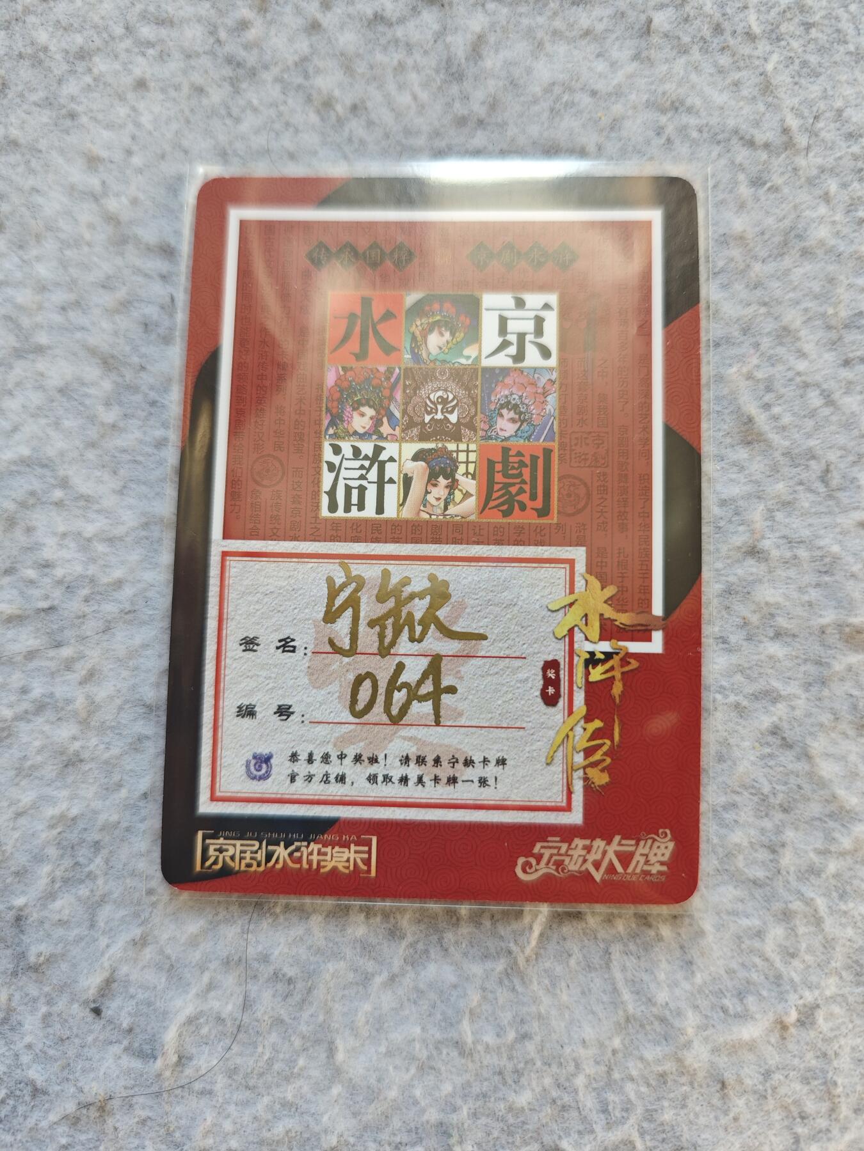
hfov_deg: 58.9
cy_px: 576
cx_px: 432
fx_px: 765
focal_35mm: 23
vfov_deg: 73.9
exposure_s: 1/100
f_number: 1.6
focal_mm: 6.55
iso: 160
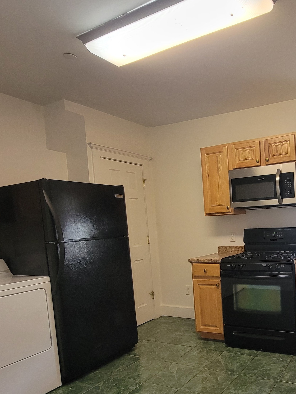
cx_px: 271
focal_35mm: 24
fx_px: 274
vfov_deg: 70.6
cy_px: 243
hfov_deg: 49.9
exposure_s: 1/60
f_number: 2.2
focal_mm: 2.2
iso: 200
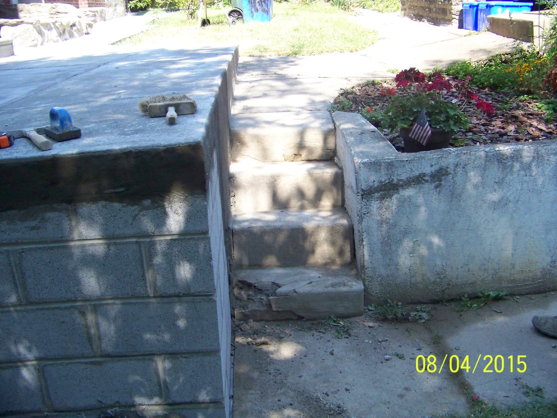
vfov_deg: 39.7
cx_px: 278
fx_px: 579
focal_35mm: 36
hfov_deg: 51.4
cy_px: 209
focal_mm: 5.85
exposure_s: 1/640
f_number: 2.8
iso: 200
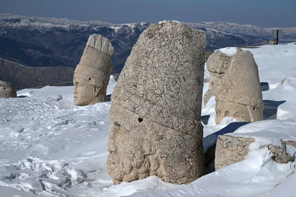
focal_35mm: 70
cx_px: 148
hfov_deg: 28.9
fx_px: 575
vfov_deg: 19.4
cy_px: 98
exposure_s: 1/4000
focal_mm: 70
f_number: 8
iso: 250
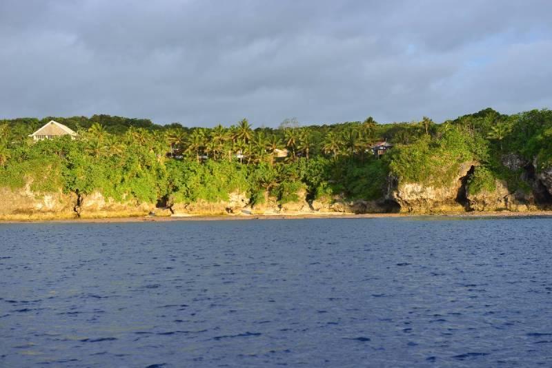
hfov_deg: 28.8
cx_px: 276
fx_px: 1074
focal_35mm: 70
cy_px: 184
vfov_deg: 19.5
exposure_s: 1/125
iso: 200
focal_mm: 70
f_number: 5.6
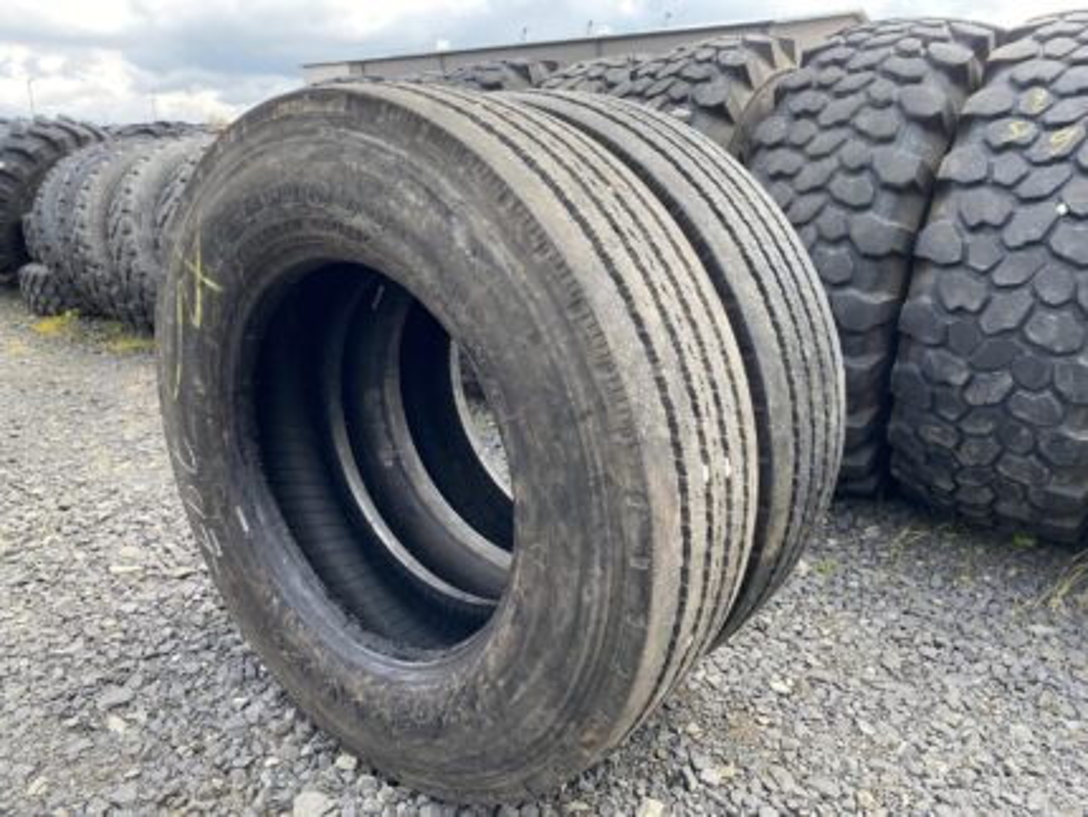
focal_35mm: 26
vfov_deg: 53.1
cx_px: 544
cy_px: 408
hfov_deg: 67.3
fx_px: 818
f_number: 1.8
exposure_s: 1/346
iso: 32
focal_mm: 4.25
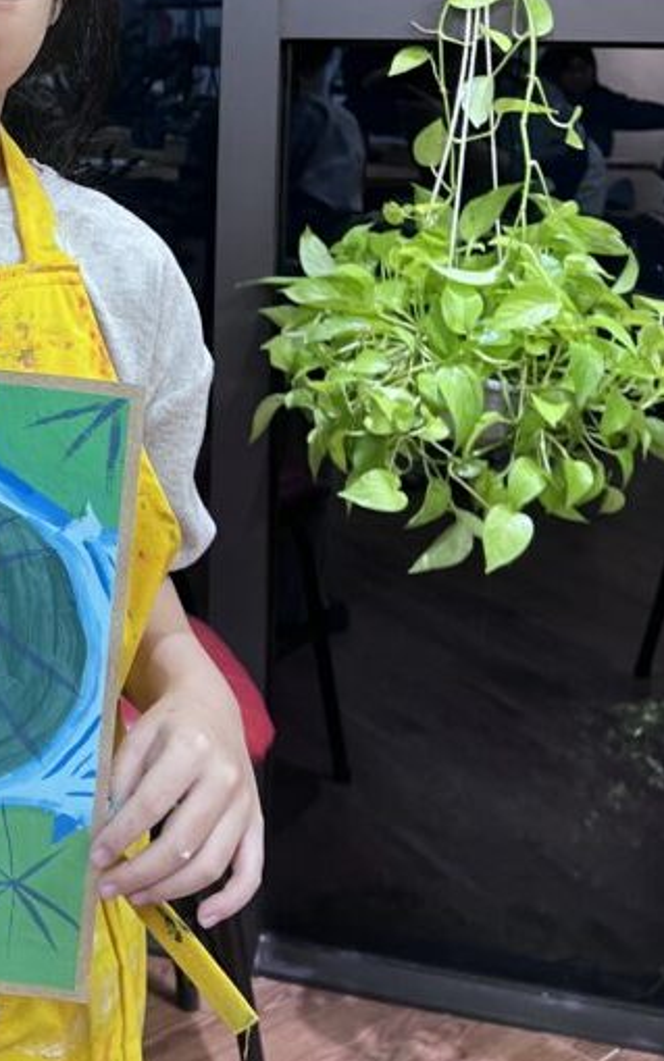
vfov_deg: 35.8
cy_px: 152
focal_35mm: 54
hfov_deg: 22.3
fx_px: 1563
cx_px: -110
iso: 80
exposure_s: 1/50
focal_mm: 5.7
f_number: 1.5
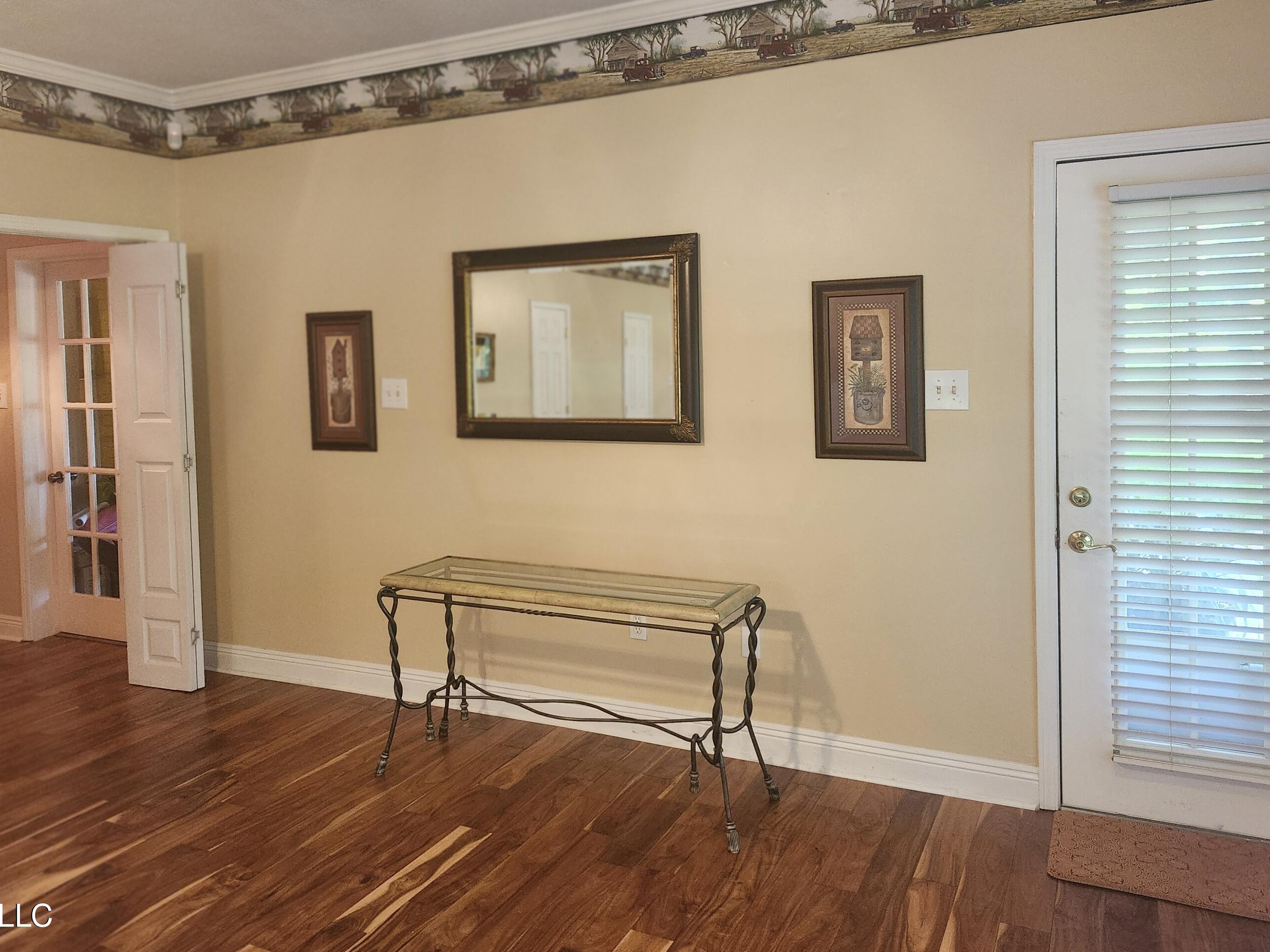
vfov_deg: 51.2
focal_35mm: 27
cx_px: 568
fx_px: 991
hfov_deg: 65.2
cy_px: 408
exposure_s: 1/120
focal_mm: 5.54
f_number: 1.8
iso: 800
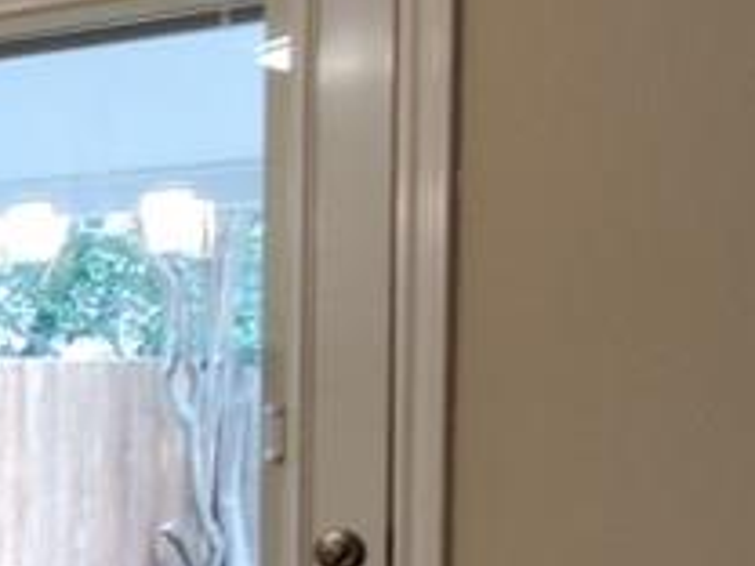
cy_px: 461
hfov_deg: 19.1
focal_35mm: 64
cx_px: -733
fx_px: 1396
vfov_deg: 22.6
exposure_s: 1/33
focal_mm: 2.25
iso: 320
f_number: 2.2
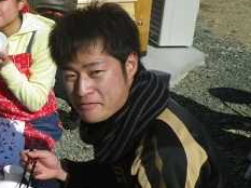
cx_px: -71
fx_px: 536
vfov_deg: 19.8
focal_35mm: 74
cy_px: 95
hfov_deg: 23.5
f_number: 4.2
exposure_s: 1/1000
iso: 80
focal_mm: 5
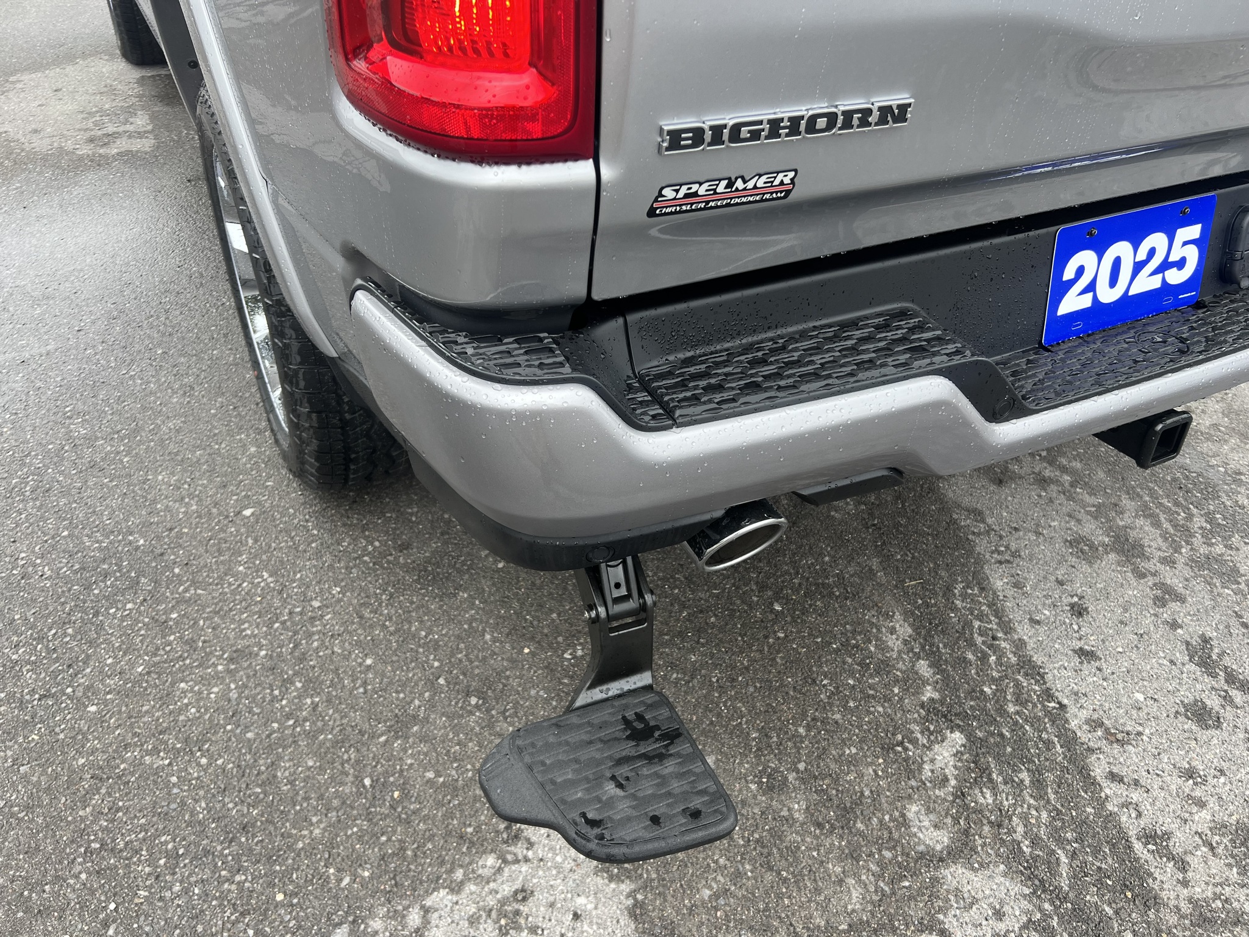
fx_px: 938
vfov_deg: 53.1
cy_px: 468
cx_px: 624
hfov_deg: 67.3
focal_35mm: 26
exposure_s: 1/282
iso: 40
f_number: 1.5
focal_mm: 5.7
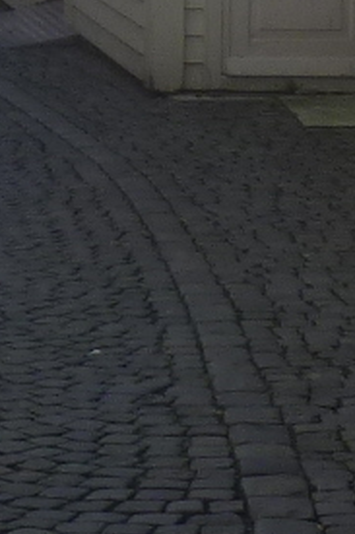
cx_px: -448
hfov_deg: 6.1
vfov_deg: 9.0
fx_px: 3214
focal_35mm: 217
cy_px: -513
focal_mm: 5
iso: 80
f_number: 3.3
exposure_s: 1/400
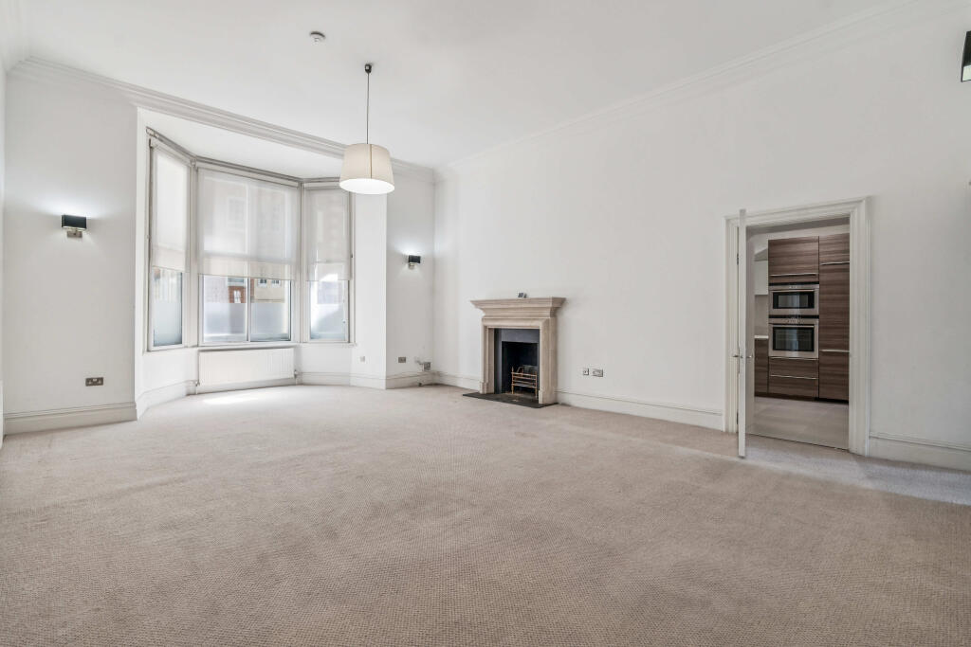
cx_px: 486
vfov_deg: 73.8
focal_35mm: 16
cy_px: 324
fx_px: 432
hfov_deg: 96.7
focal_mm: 16
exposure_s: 1/15
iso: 400
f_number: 11
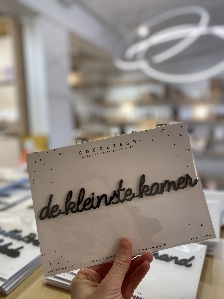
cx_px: 112
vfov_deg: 67.3
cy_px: 150
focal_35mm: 26
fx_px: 224
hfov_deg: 53.1
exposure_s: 1/100
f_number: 1.8
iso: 80
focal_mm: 4.25
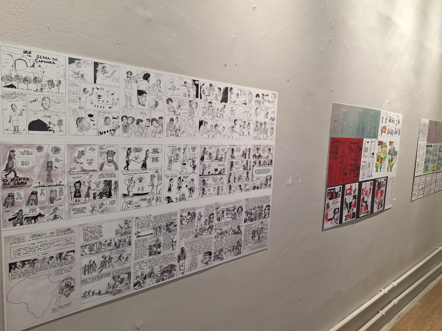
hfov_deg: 73.9
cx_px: 221
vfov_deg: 58.9
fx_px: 294
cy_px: 166
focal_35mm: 23
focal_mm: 5.54
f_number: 1.8
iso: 64
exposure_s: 1/60
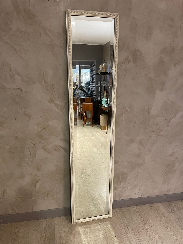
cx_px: 92
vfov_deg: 67.3
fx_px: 183
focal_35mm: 26
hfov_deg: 53.1
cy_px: 122
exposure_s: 1/50
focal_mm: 4.2
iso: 500
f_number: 1.6
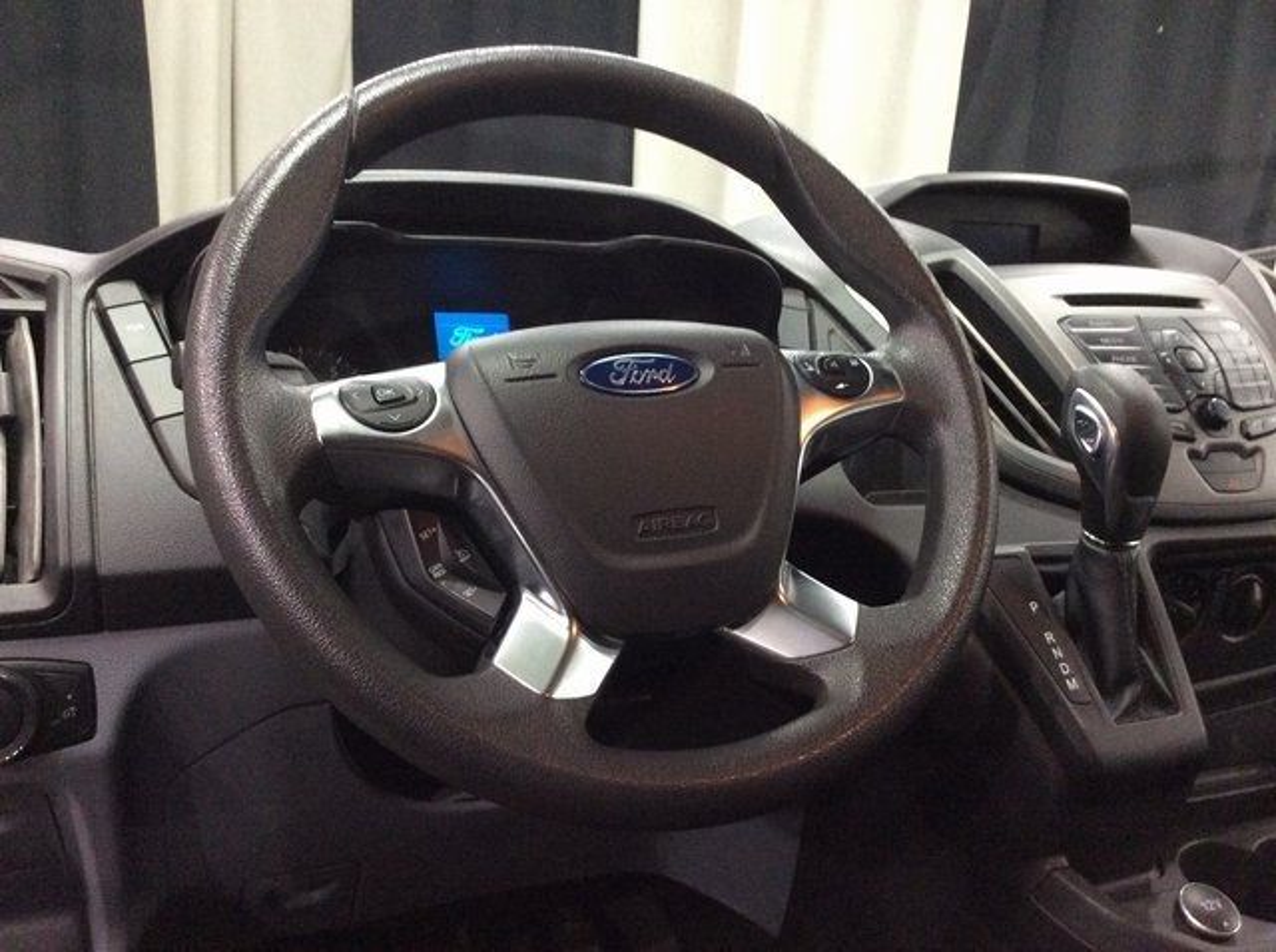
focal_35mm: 32
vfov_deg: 44.1
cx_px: 638
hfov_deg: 56.9
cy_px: 476
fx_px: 1178
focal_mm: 3.3
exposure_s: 1/25
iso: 250
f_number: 2.4
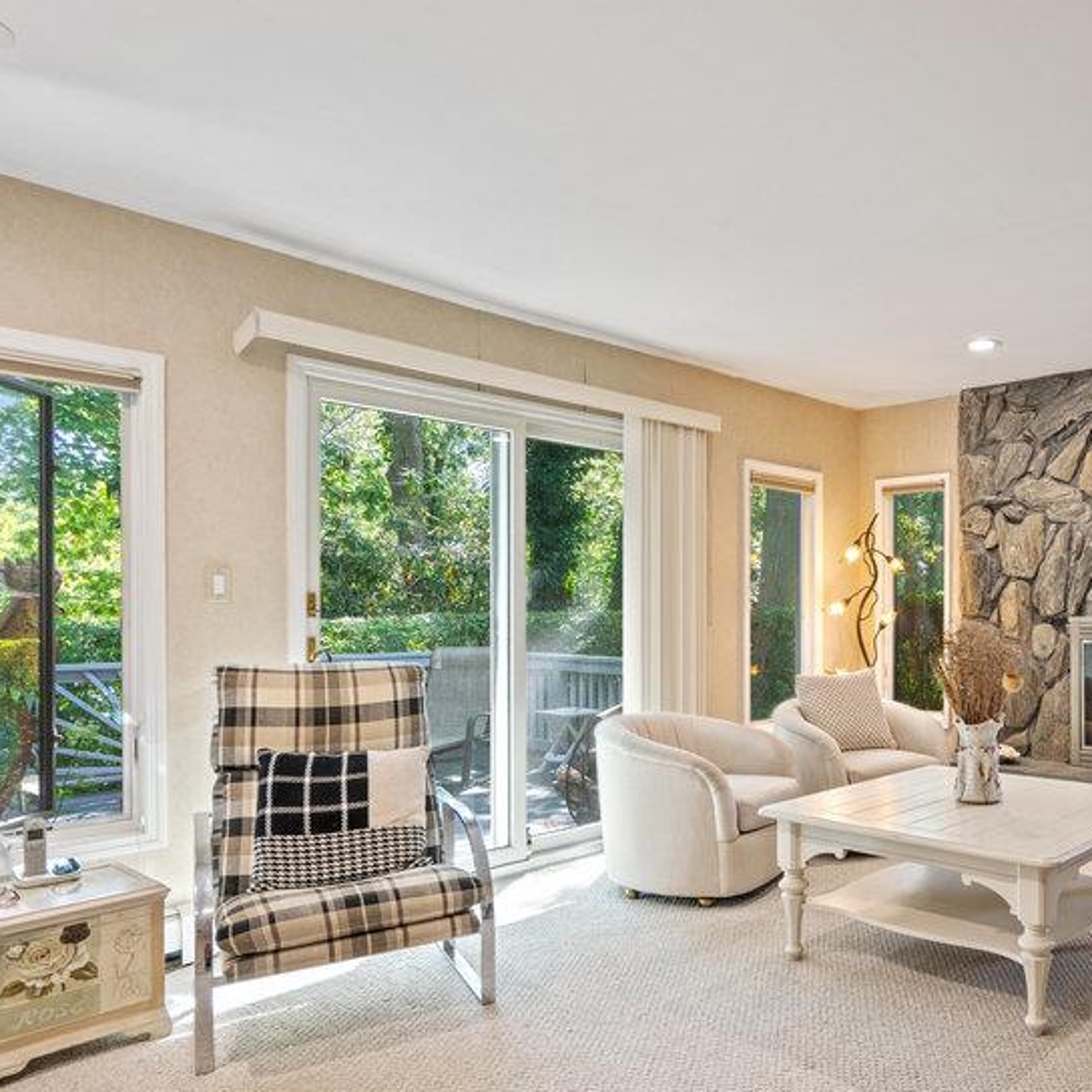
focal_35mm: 25
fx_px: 892
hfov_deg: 57.8
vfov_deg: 62.7
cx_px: 887
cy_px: 611
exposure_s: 1/10
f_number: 5.6
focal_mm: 16
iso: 1250
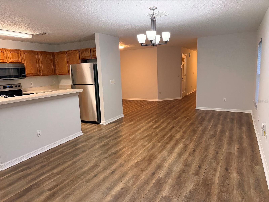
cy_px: 101
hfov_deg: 71.6
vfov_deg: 56.8
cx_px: 134
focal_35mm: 24
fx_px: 187
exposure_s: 1/120
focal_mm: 6.76
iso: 400
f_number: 1.78
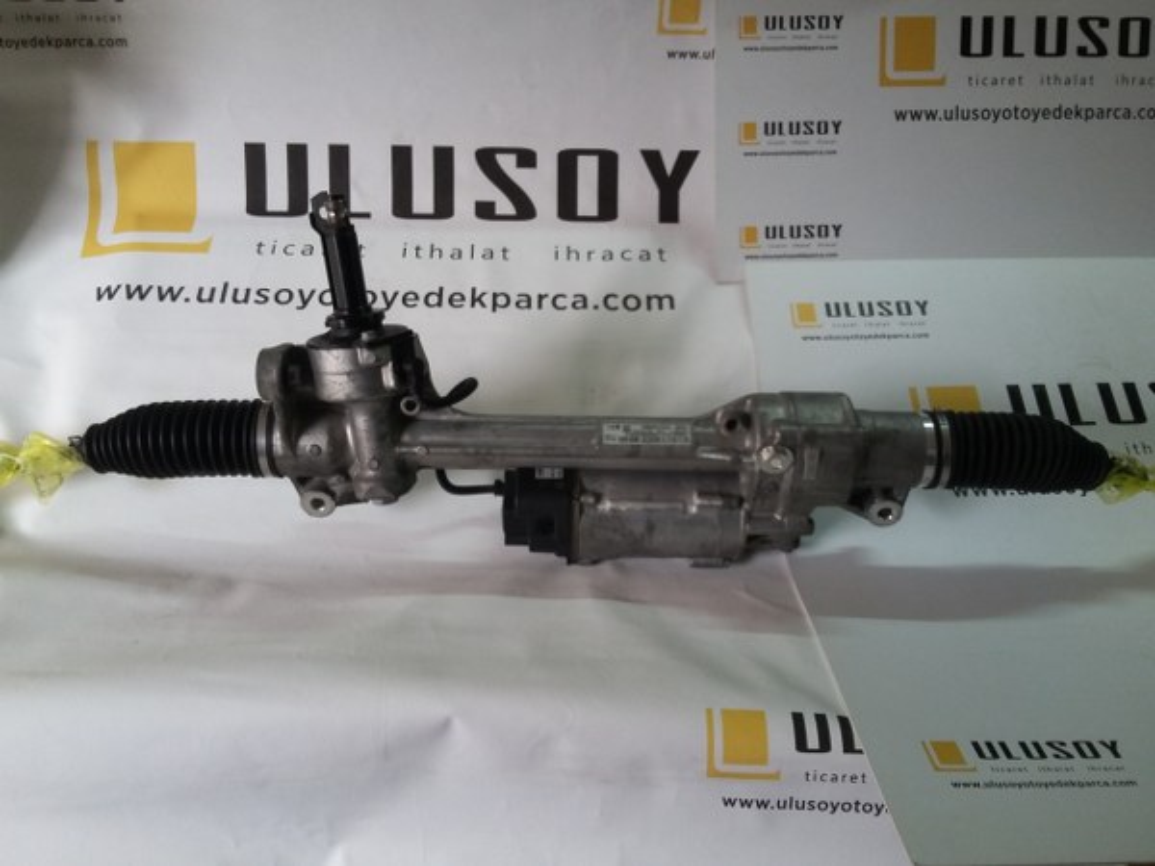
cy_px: 433
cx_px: 578
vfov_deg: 45.4
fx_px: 1034
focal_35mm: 31
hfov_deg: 58.4
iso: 100
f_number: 2.2
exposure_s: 1/33
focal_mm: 3.3
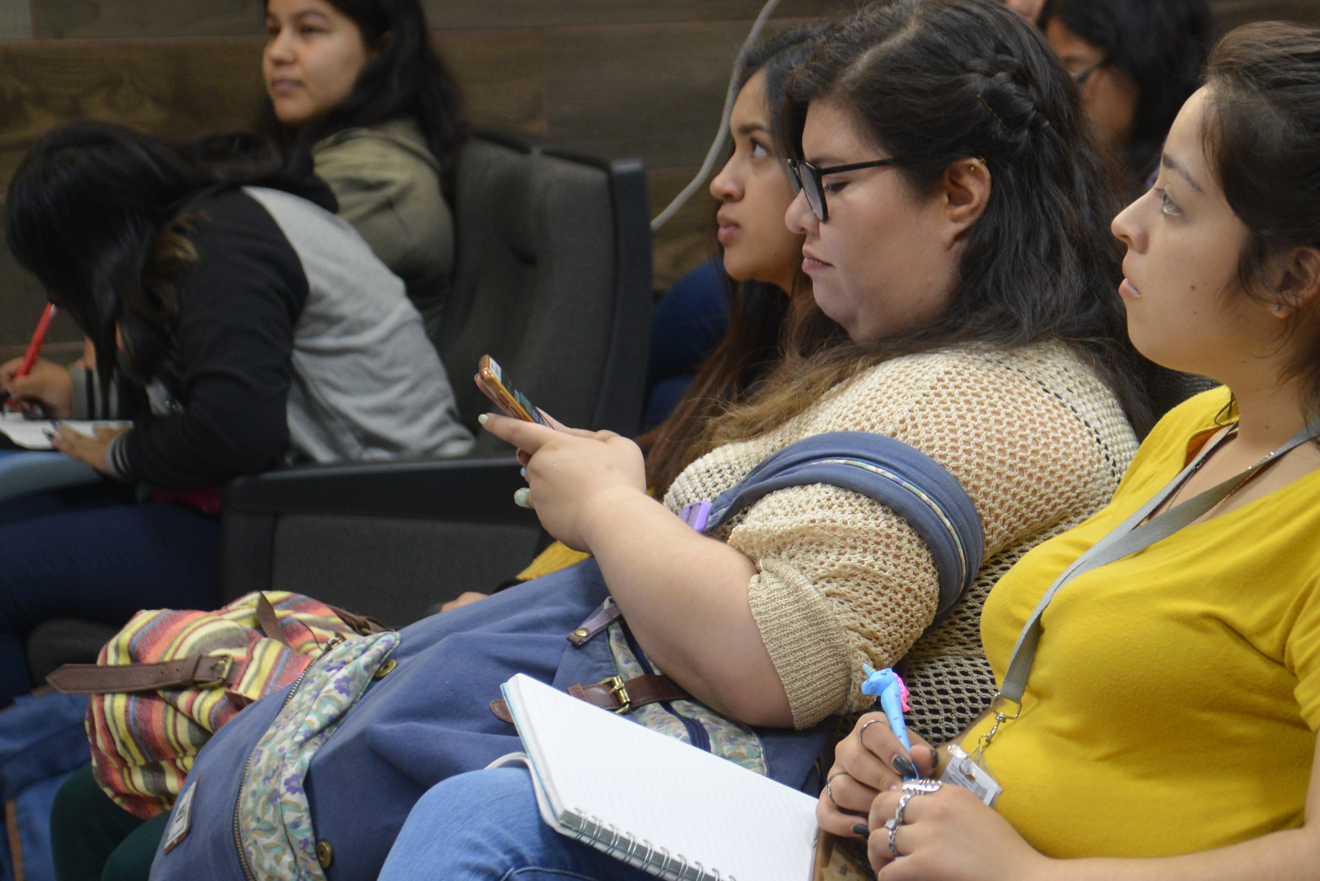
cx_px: 1039
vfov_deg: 11.1
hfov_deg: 16.4
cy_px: 468
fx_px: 4548
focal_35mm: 124
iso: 900
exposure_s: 1/30
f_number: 4.5
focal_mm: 58
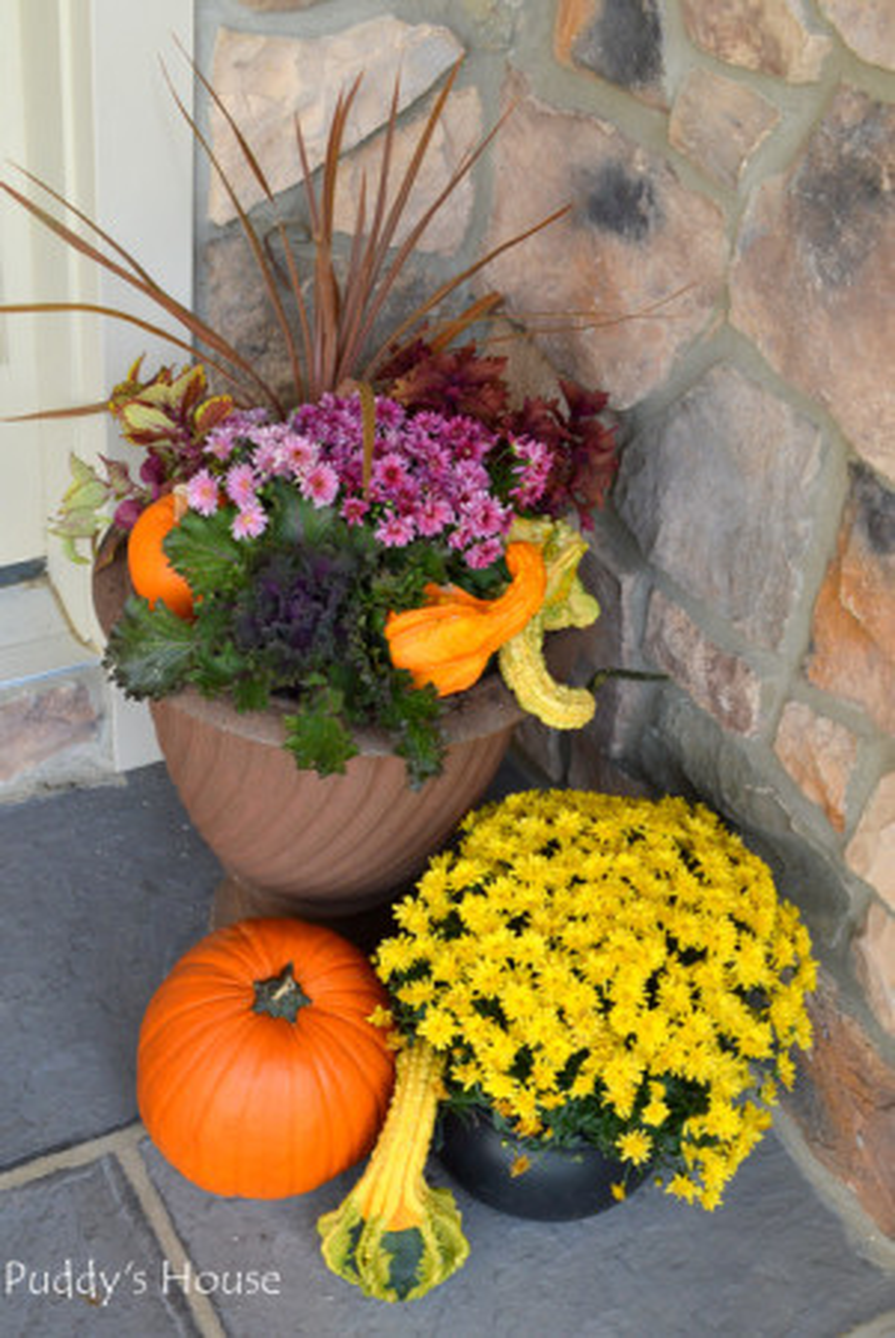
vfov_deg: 57.2
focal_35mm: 33
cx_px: 448
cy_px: 669
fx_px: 1228
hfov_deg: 40.1
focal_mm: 22
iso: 220
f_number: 5.6
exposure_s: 1/125
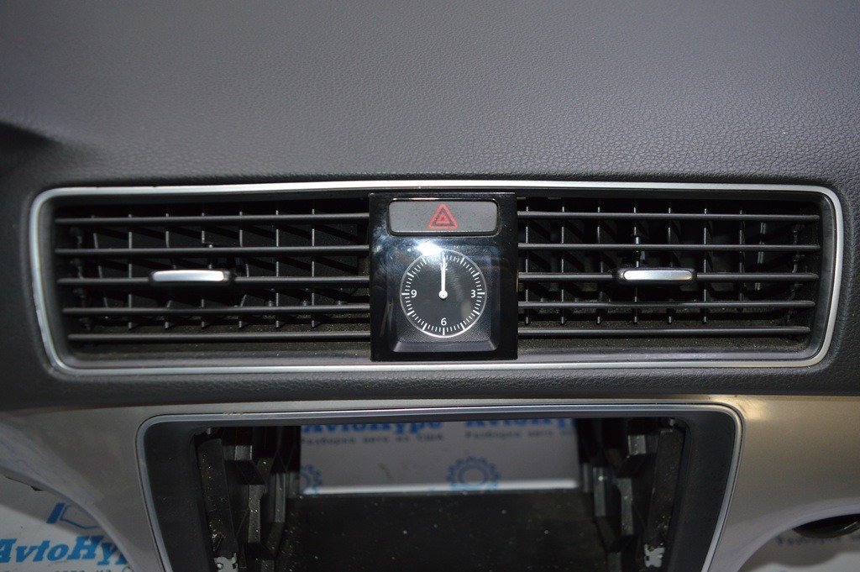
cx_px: 430
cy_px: 286
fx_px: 644
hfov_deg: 67.4
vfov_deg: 47.9
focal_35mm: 27
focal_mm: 18
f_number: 3.5
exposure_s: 1/60
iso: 400
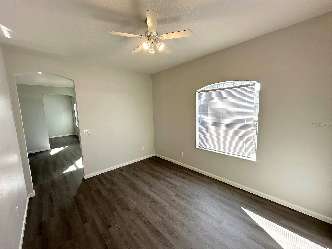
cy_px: 124
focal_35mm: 14
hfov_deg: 102.1
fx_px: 134
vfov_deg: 85.7
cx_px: 166
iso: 50
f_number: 2.2
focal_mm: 2.22
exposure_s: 1/120
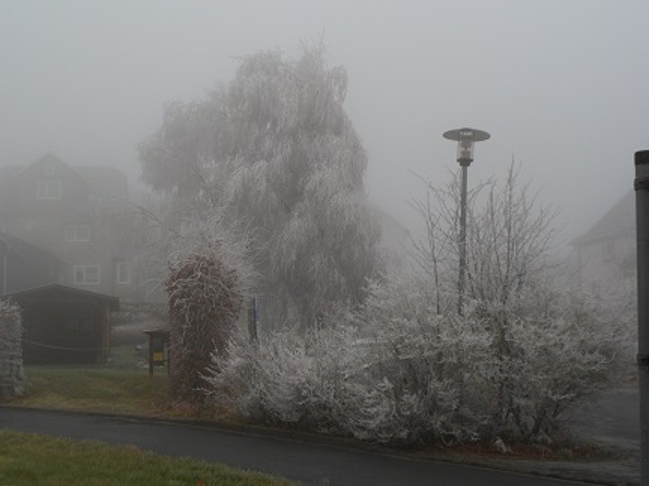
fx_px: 975
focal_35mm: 52
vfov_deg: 28.0
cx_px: 324
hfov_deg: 36.8
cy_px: 243
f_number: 4.3
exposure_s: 1/90
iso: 80
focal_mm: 8.1
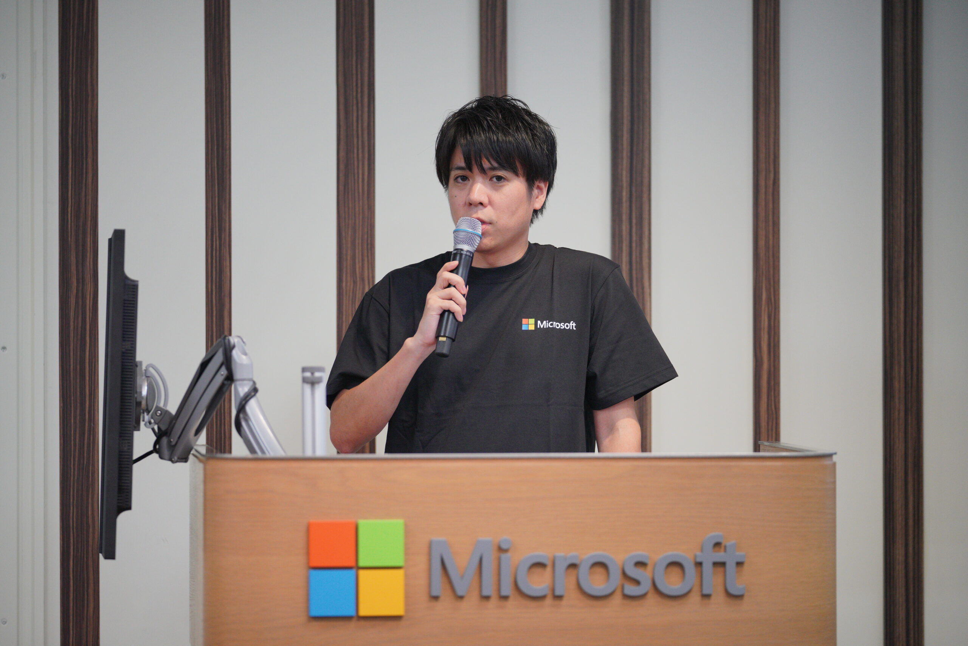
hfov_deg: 12.3
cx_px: 484
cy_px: 323
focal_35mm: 167
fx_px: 4490
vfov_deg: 8.2
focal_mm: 167
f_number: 2.8
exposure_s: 1/250
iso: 1600
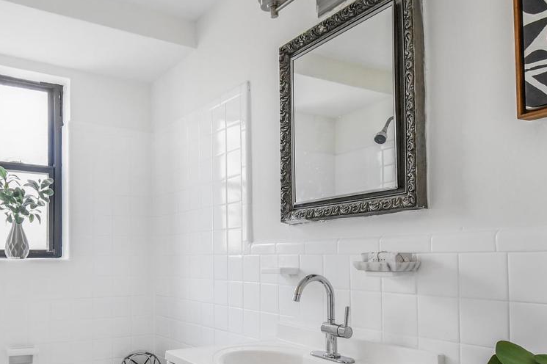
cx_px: 186
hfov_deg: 62.2
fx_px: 440
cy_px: 250
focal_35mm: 29
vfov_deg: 44.1
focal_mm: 10
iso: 200
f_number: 8
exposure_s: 1/2.5
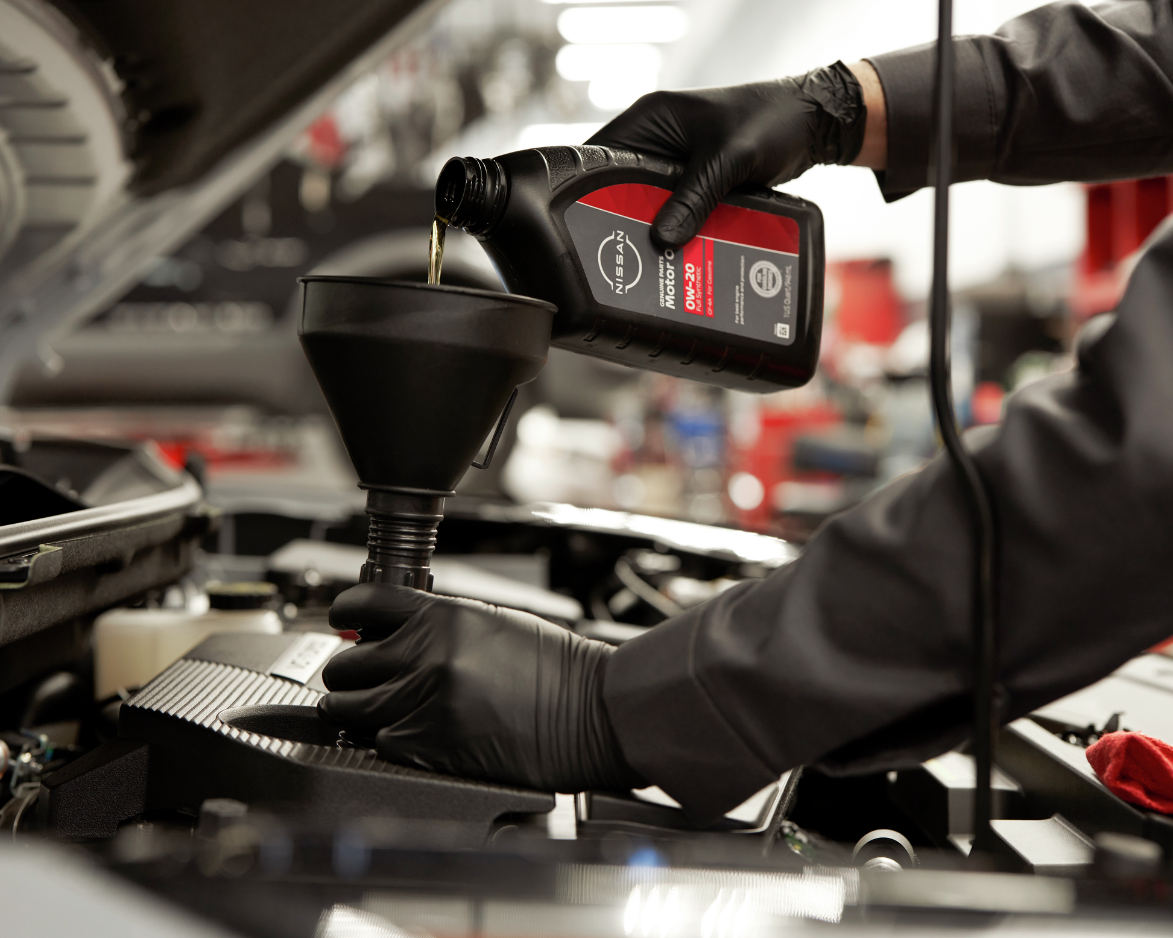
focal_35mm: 57
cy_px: 469
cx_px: 530
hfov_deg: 33.0
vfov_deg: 26.7
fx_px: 1979
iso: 640
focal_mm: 50
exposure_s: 1/200
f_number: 2.8
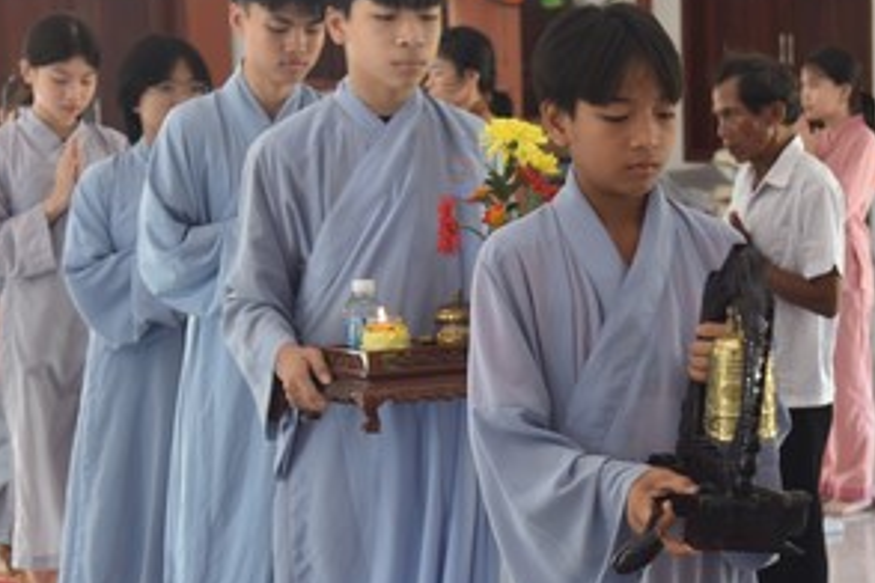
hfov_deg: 24.1
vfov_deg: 16.3
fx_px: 2042
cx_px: 595
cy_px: 315
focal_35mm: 84
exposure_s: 1/60
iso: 450
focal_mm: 38
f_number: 4
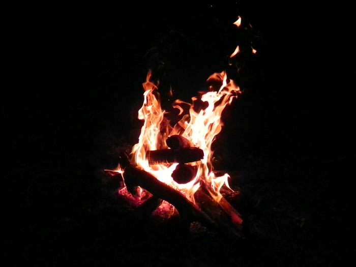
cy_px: 134
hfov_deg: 55.4
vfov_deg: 42.9
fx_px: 339
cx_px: 178
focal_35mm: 33
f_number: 2.8
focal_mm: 5.9
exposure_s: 1/2000
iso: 3200
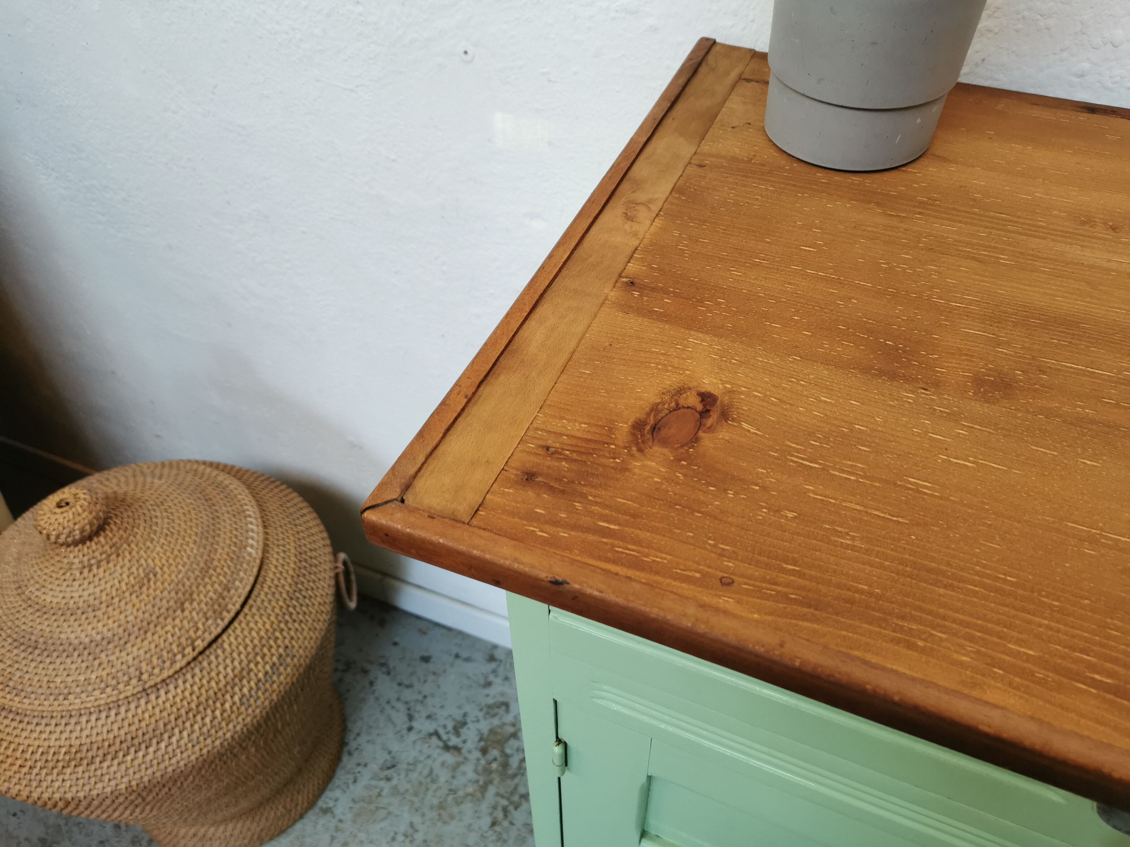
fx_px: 881
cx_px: 565
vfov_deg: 51.4
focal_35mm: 27
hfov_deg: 65.3
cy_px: 424
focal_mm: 5.58
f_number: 1.8
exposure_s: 1/100
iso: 160
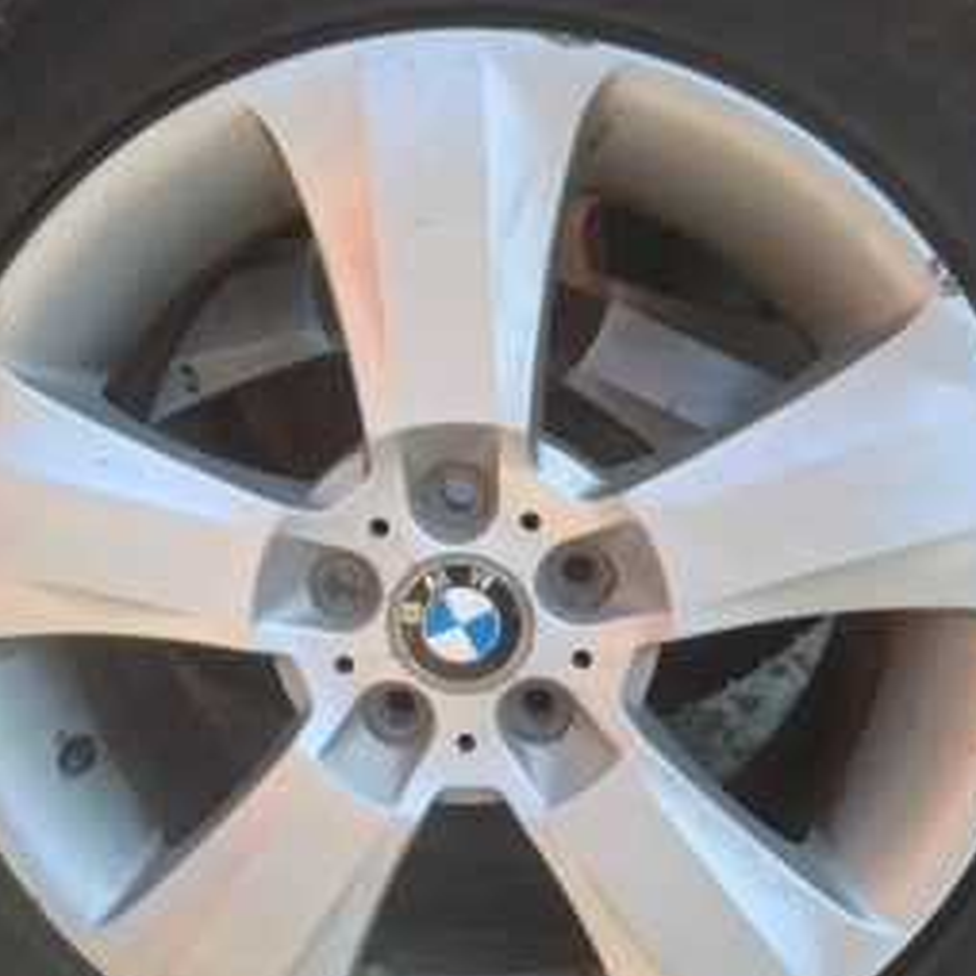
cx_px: 438
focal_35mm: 32
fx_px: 1021
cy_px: 576
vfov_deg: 50.8
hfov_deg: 51.0
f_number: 1.8
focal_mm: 5.54
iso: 50
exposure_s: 1/147
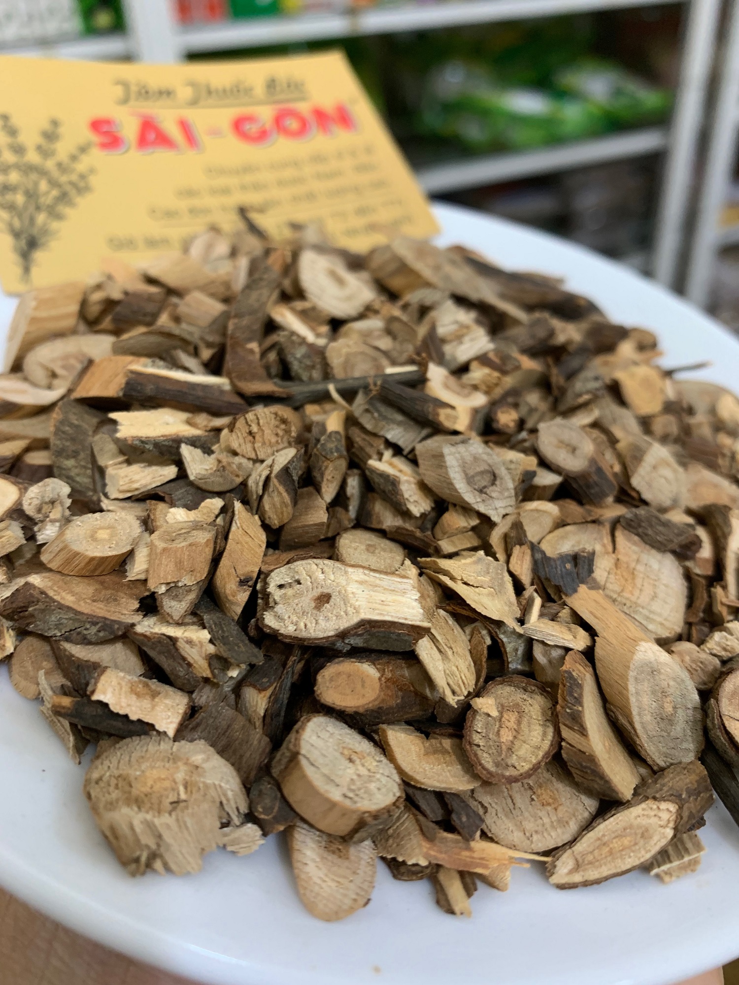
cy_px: 492
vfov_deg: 67.3
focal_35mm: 26
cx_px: 370
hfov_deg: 53.1
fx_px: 740
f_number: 1.8
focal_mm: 4.25
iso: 160
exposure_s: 1/50
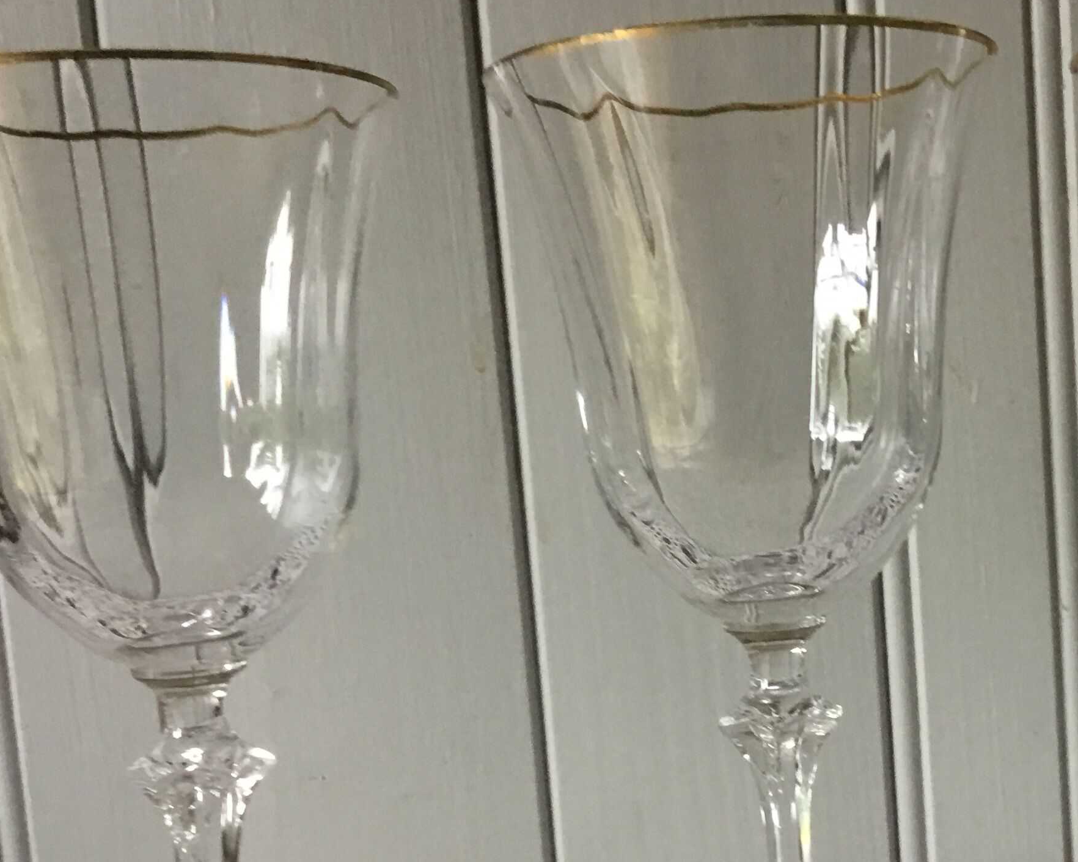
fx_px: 1787
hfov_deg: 32.6
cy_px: 634
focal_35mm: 56
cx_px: 867
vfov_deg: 26.8
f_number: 2.4
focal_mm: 3.3
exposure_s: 1/33
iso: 125
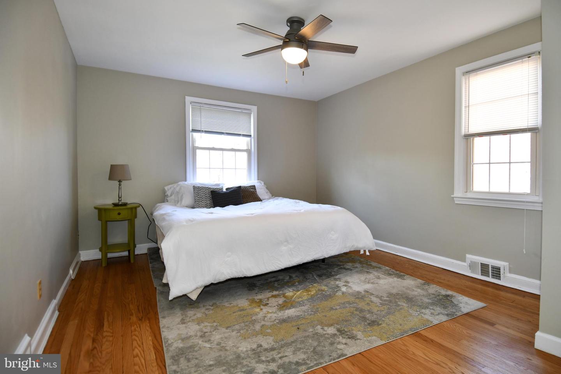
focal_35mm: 18
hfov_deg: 90.0
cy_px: 187
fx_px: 280
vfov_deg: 67.4
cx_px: 280
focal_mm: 12
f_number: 4
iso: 280
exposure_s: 1/60
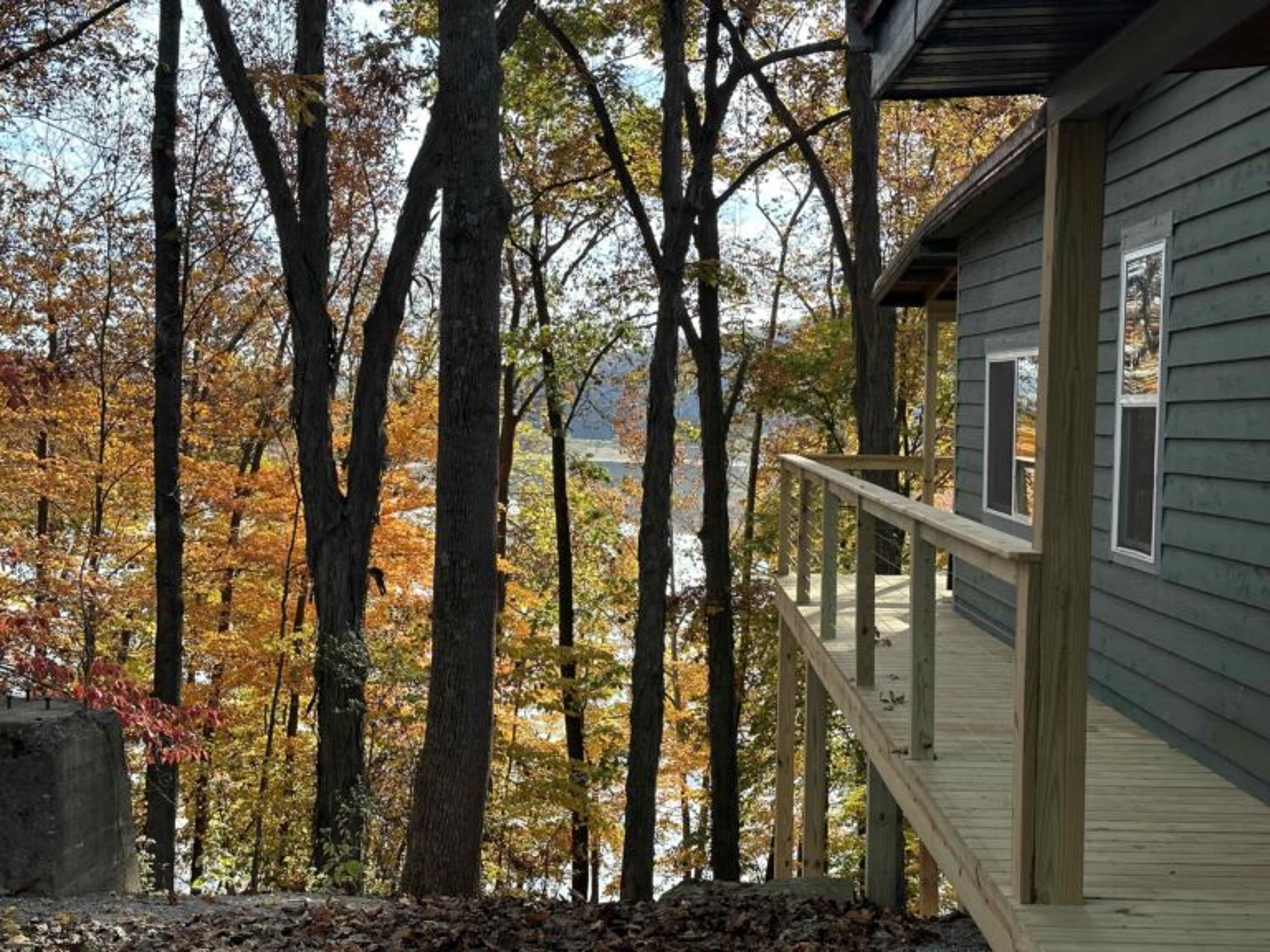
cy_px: 476
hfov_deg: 39.7
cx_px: 635
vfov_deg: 30.3
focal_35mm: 48
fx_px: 1761
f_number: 1.78
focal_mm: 6.86
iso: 64
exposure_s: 1/803
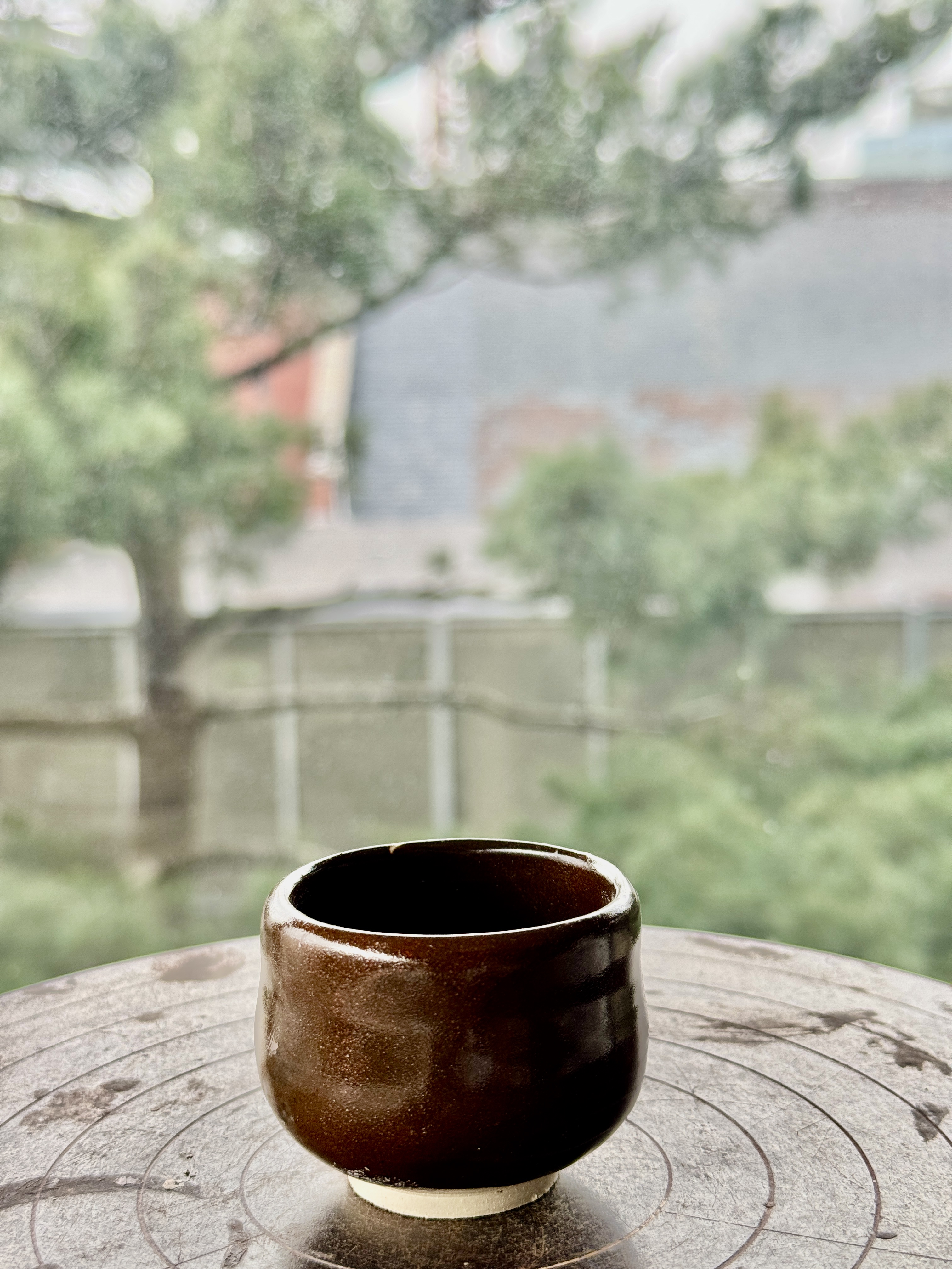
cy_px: 634
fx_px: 1760
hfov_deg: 30.3
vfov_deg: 39.7
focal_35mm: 48
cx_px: 476
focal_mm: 6.76
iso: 160
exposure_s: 1/60
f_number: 1.78
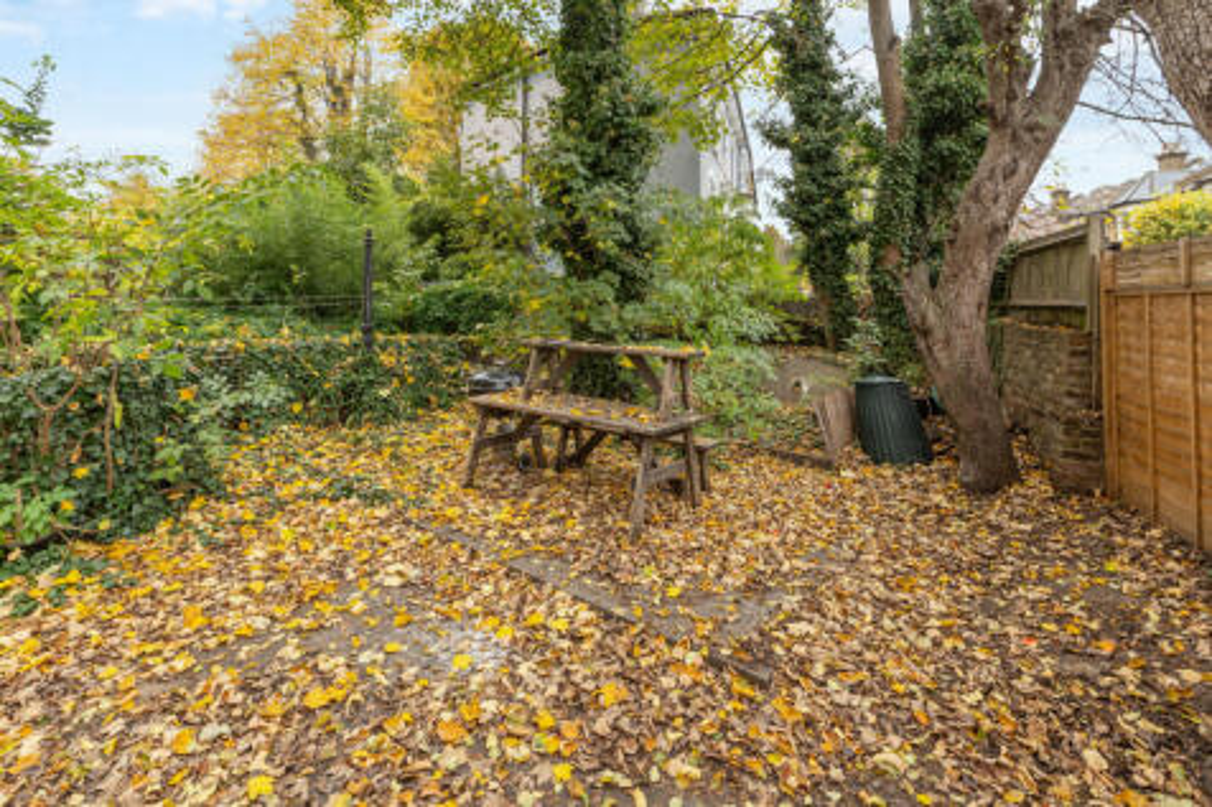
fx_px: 538
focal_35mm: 16
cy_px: 404
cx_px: 606
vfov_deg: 73.7
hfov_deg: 96.8
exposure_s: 1/13
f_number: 8
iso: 320
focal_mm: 16
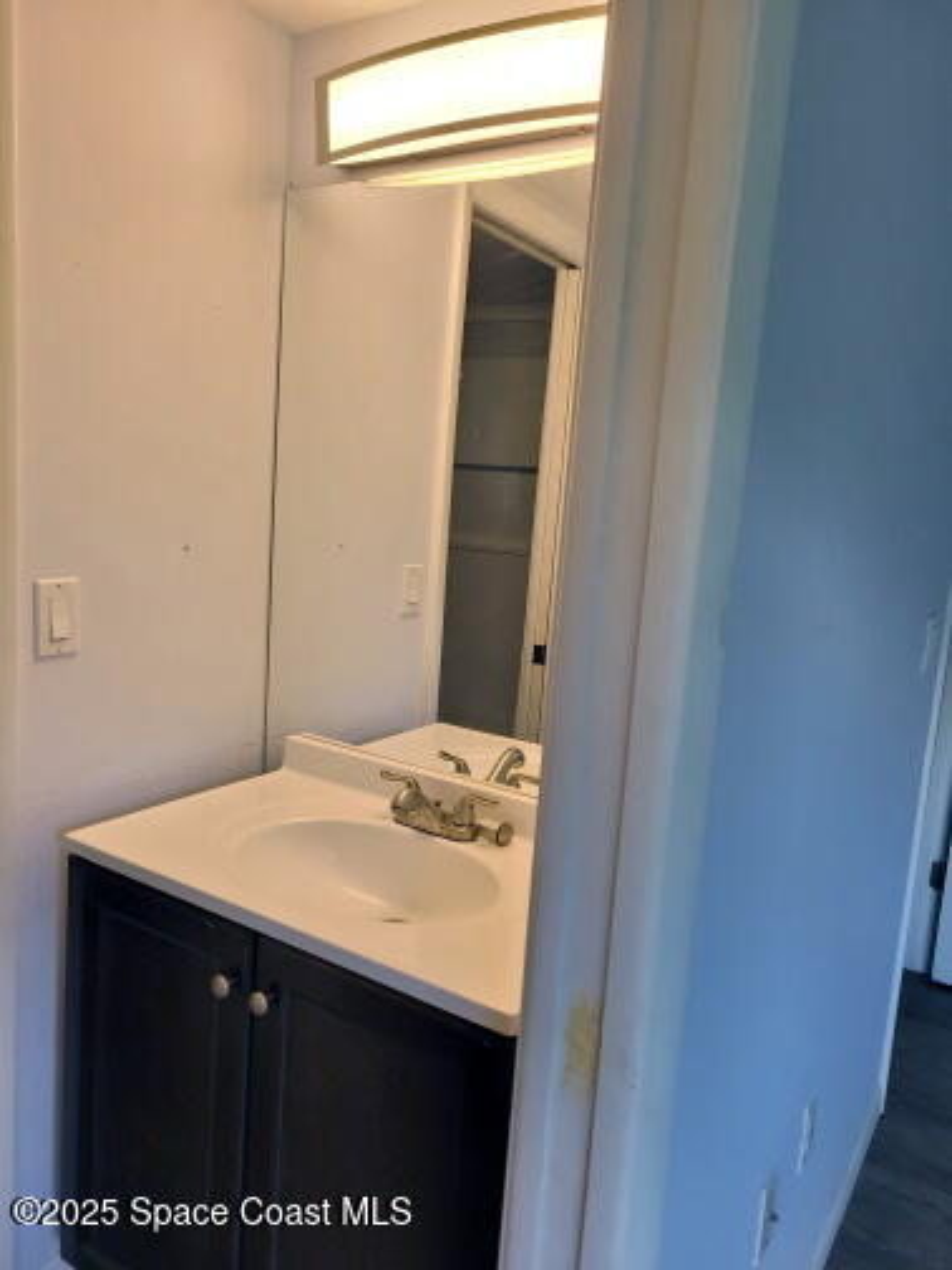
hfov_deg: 53.1
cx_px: 476
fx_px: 953
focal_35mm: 26
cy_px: 635
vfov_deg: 67.3
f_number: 1.8
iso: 64
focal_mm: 5.4
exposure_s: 1/120
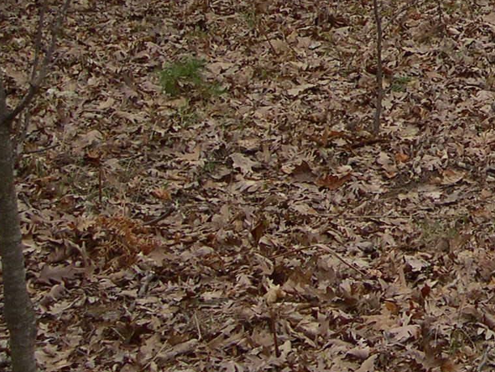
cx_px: 674
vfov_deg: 12.6
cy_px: -88
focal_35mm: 114
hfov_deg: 16.2
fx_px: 1630
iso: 100
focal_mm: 8
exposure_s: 1/482
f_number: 2.8
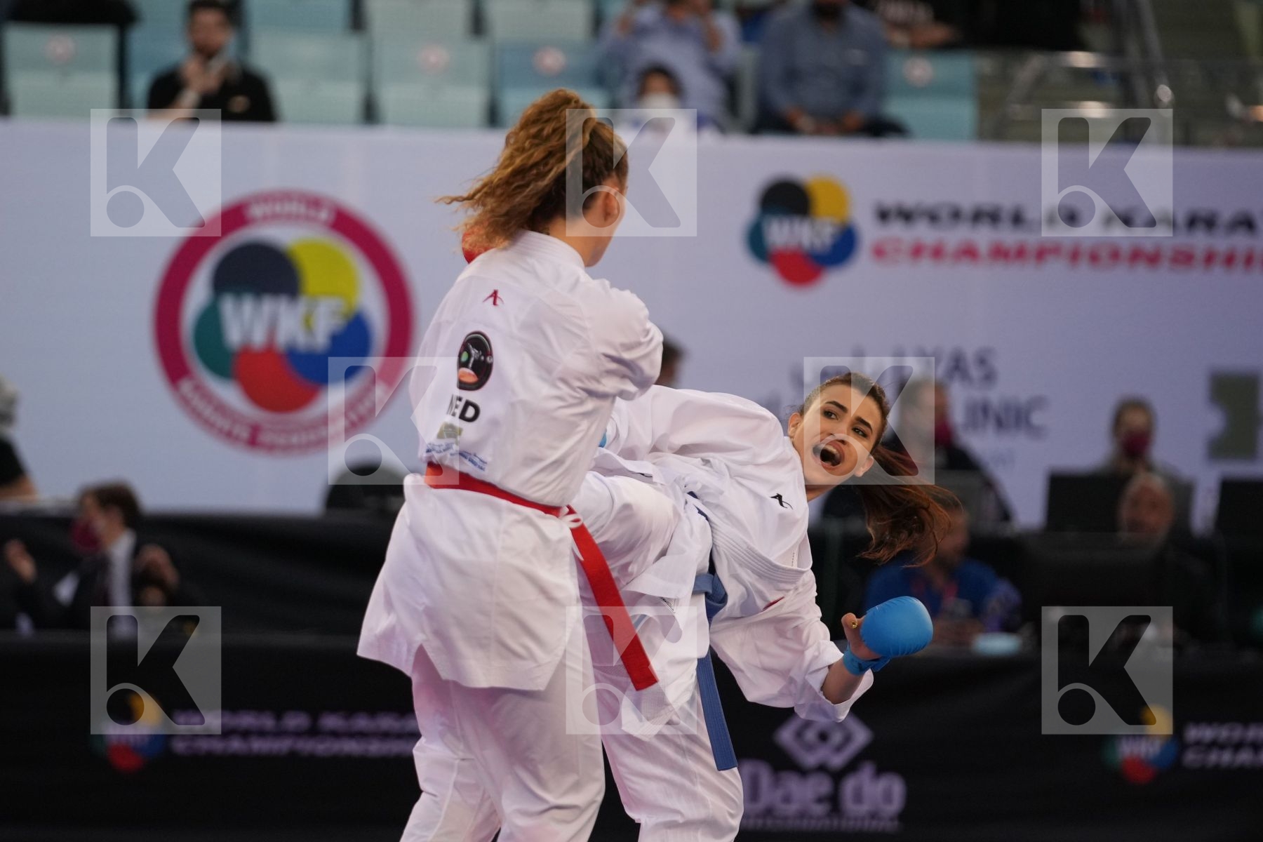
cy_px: 421
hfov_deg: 7.0
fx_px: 10349
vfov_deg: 4.7
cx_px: 632
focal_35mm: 295
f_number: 2.8
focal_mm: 197
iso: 1600
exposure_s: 1/1000
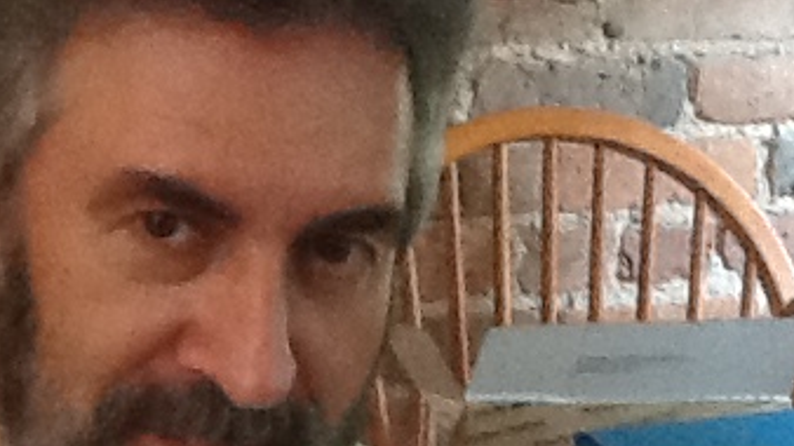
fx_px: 2084
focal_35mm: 99
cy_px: 843
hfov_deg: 21.5
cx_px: 291
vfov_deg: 11.2
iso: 200
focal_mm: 2.03
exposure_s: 1/30
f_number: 2.4
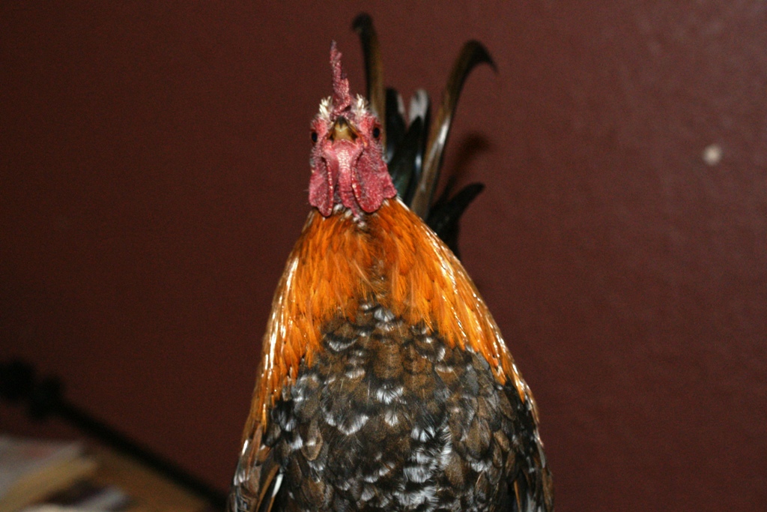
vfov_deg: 20.2
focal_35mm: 68
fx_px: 1438
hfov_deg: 29.9
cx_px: 384
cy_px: 256
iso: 800
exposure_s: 1/80
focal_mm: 45
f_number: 5.6
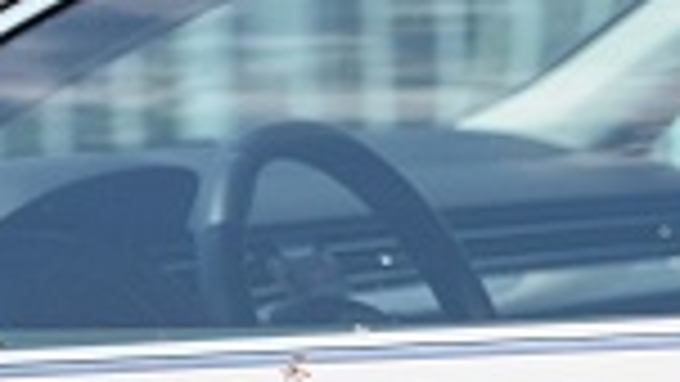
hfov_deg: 3.5
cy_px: 575
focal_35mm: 608
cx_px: 671
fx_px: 10965
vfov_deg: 2.0
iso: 320
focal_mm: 110
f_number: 2.8
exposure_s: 1/5000
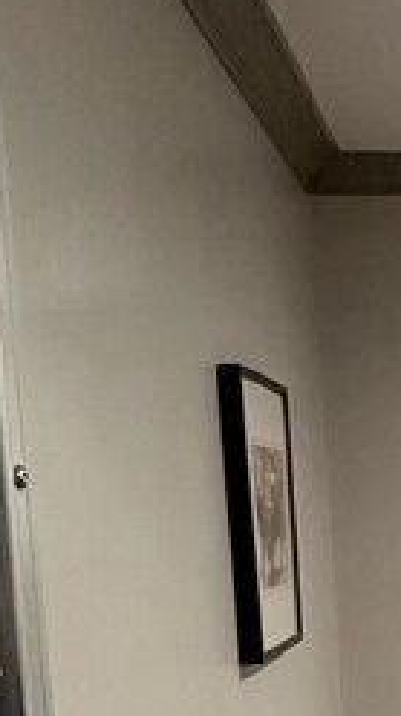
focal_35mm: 82
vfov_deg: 24.9
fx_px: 1554
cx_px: 788
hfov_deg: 12.9
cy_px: 683
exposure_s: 1/60
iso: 500
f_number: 2.2
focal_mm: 2.22
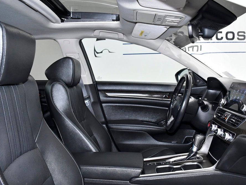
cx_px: 133
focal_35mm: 33
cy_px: 92
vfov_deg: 42.9
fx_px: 234
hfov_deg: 55.3
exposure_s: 1/160
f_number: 6.3
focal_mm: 20
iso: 2500
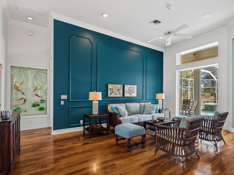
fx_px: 122
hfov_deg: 87.4
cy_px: 96
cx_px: 131
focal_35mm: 18
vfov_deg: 71.4
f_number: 9
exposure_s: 1/100
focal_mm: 14
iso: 250
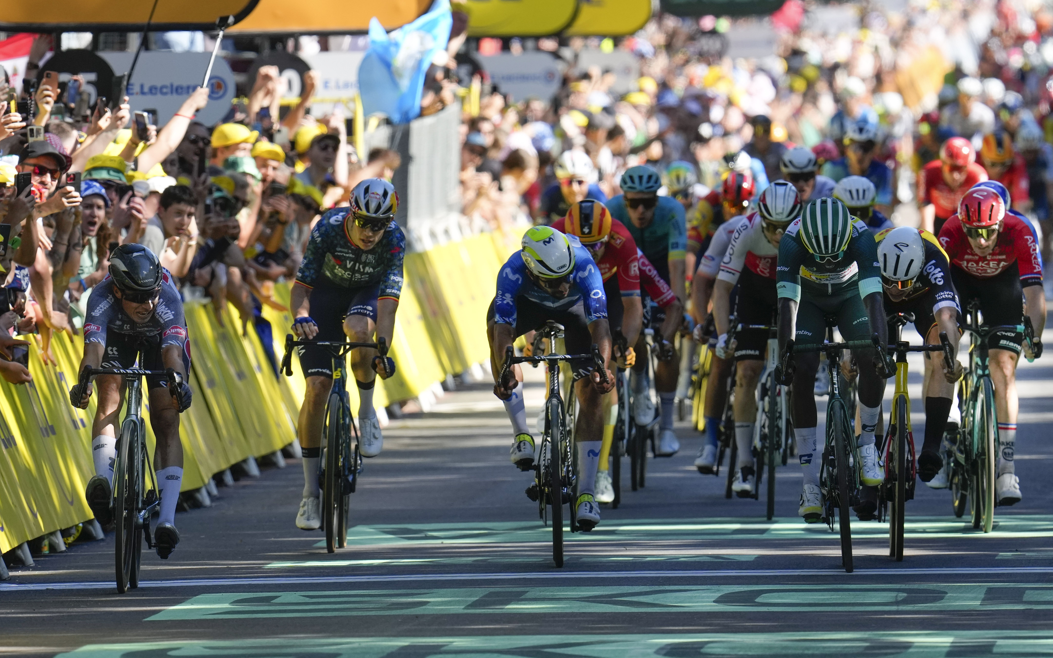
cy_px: 324
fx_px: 17563
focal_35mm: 612
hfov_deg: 3.4
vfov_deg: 2.1
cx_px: 527
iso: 640
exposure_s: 1/1600
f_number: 5.6
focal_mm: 400
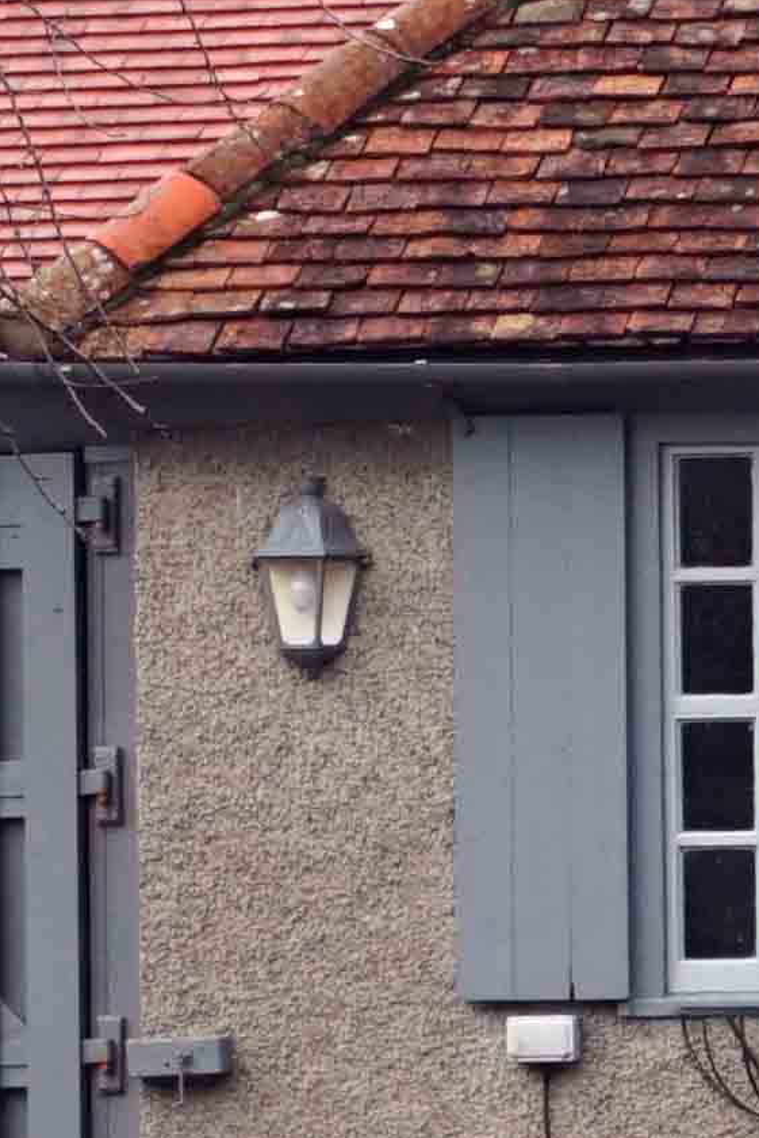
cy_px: 387
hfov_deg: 2.9
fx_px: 14762
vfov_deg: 4.4
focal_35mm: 467
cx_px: 1655
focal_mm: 48
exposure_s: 1/80
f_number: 5.6
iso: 250
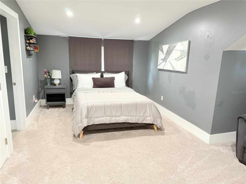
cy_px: 92
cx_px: 123
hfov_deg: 71.6
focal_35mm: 24
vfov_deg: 56.8
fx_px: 171
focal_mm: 6.76
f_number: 1.78
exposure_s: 1/60
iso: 320
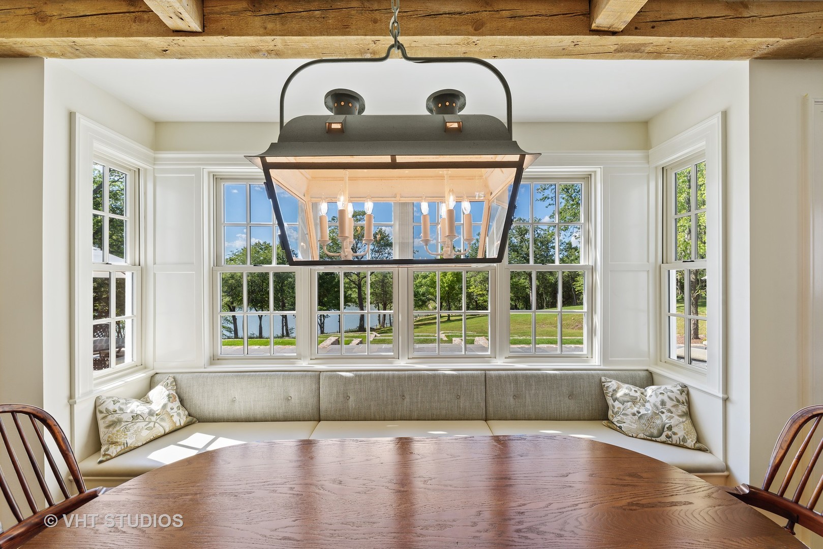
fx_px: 274
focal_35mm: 12
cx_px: 412
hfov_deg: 112.6
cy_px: 274
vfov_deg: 90.0
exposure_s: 1/8
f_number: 9
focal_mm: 12
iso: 100
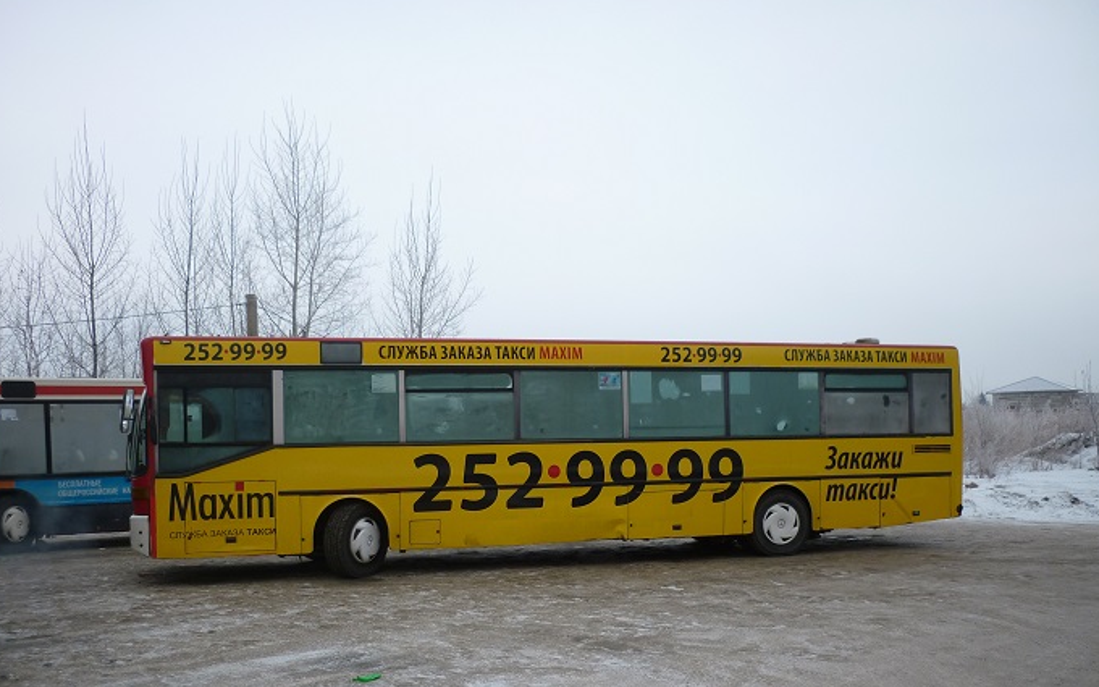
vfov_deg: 35.2
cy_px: 413
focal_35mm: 36
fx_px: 1078
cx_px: 545
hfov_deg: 54.0
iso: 80
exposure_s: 1/640
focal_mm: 5.5
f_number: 2.8
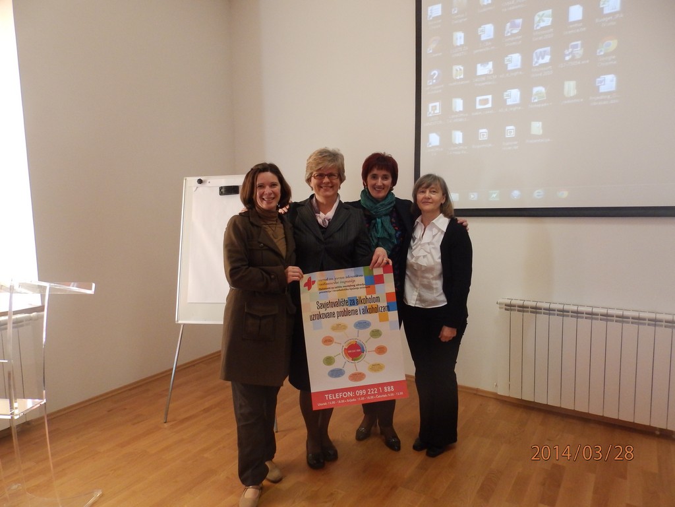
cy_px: 254
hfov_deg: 76.4
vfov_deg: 61.1
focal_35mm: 22
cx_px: 338
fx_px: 429
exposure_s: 1/30
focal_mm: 4
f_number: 3.4
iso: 400
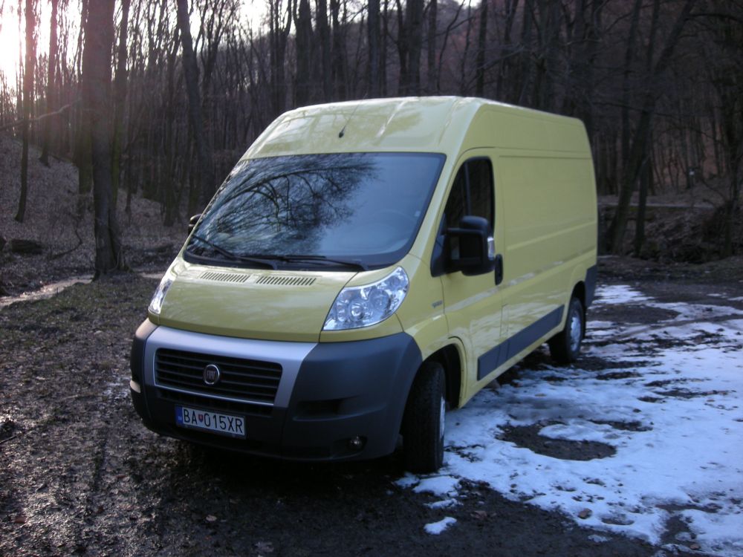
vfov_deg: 40.7
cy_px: 278
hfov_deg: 52.6
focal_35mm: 35
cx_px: 372
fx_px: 751
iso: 64
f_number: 2.8
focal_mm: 5.7
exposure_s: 1/65.5
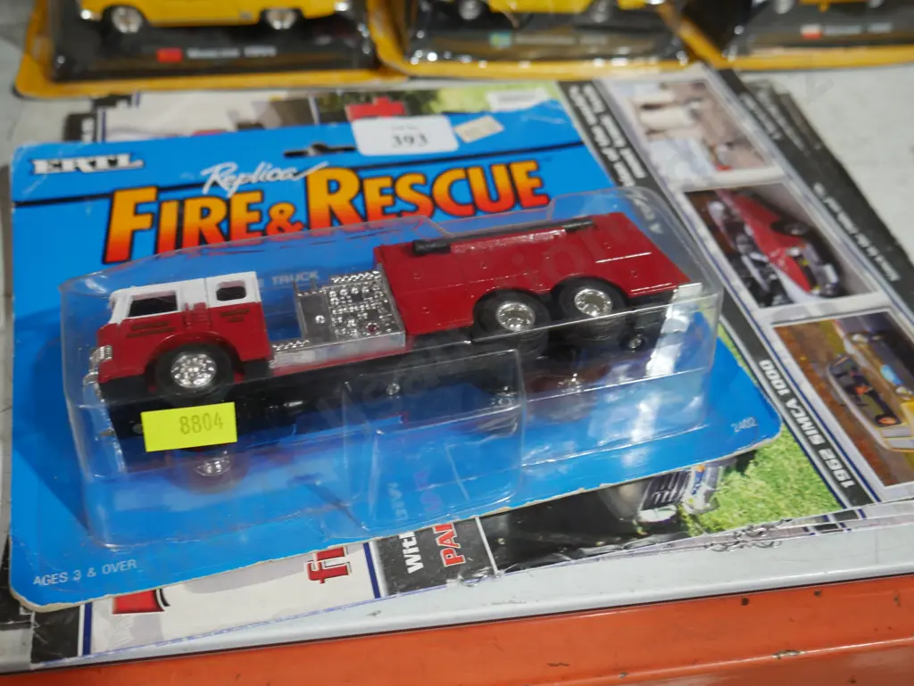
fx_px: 898
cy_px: 343
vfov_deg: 41.8
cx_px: 457
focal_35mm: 34
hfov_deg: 53.9
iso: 640
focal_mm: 17
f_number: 4
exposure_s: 1/60
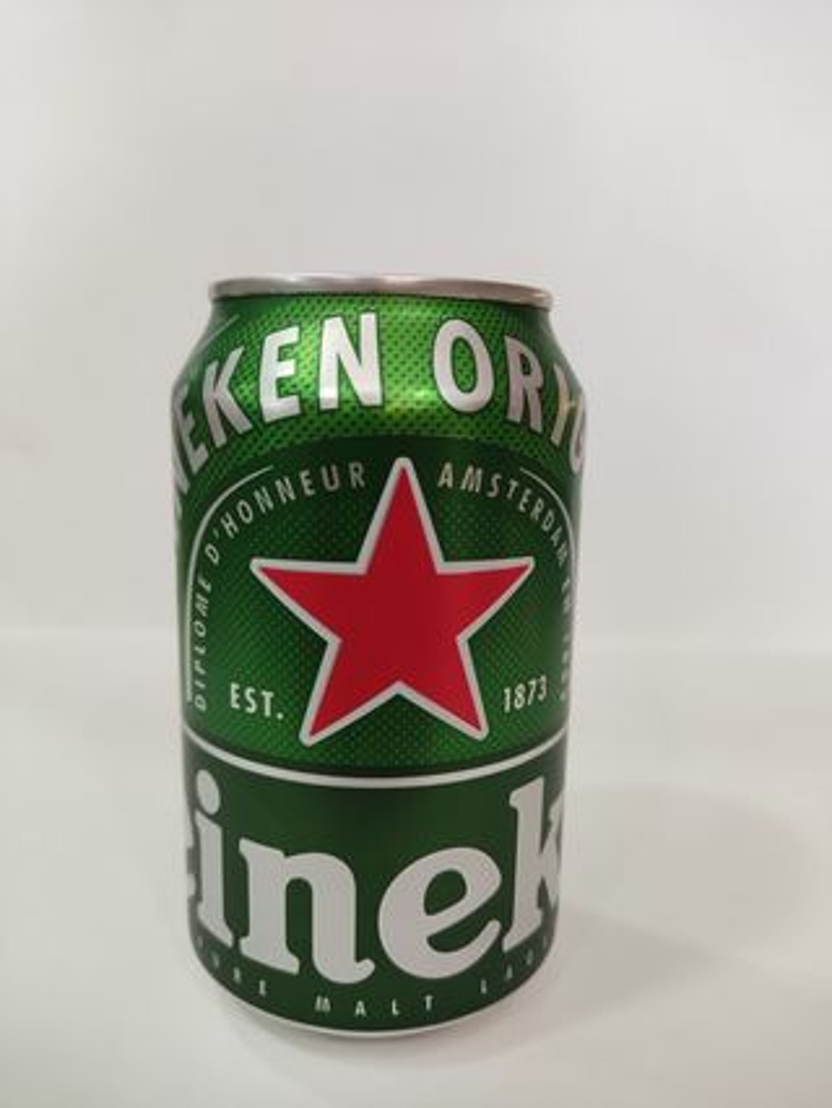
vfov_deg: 67.3
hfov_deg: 53.1
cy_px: 554
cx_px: 416
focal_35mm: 26
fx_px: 832
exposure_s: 1/50
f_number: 1.79
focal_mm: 4.74
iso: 201
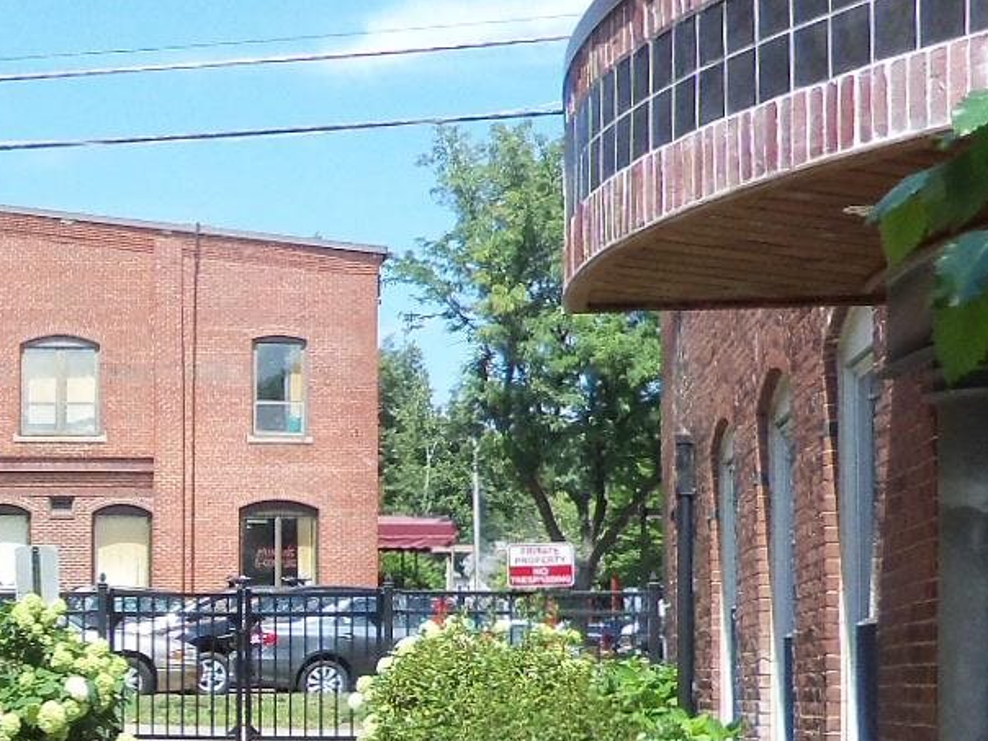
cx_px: -234
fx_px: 2711
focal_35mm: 95
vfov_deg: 15.4
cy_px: 676
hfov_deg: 19.3
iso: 64
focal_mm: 5.1
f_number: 3.9
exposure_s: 1/320
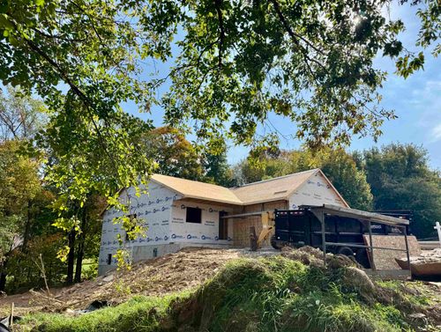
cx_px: 220
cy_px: 166
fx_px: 306
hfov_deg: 71.5
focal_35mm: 24
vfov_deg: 57.0
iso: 80
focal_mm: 6.76
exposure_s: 1/4608
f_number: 1.78
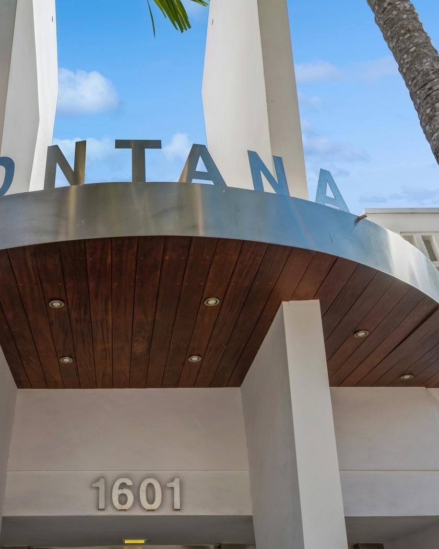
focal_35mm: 30
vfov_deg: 58.8
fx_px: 487
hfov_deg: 47.7
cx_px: 146
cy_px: 273
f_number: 10
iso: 200
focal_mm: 21
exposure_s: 1/200
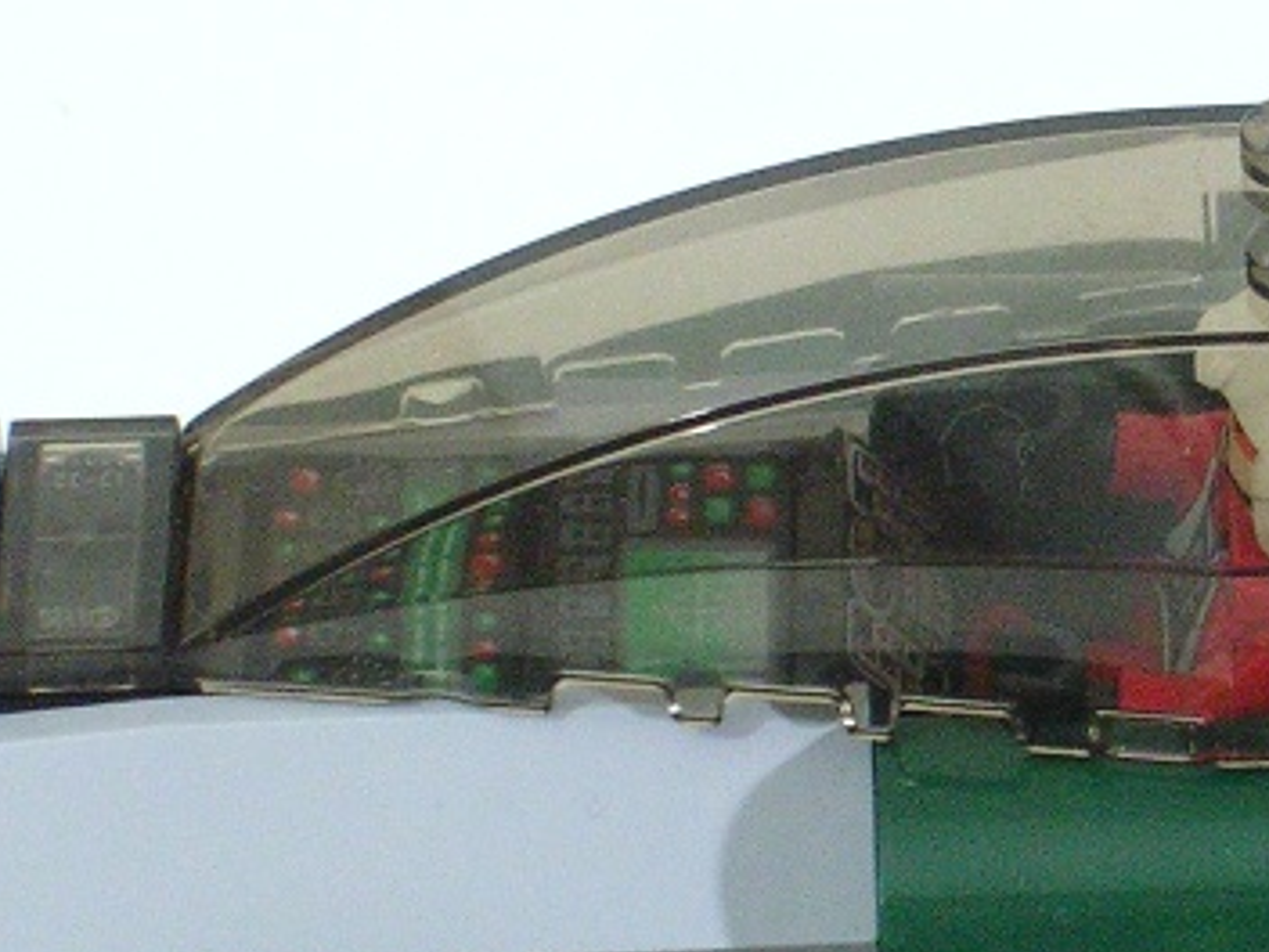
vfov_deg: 4.9
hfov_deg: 6.6
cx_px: 1359
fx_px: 11034
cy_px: 398
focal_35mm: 301
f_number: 4.9
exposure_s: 1/4.5
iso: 200
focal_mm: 17.4
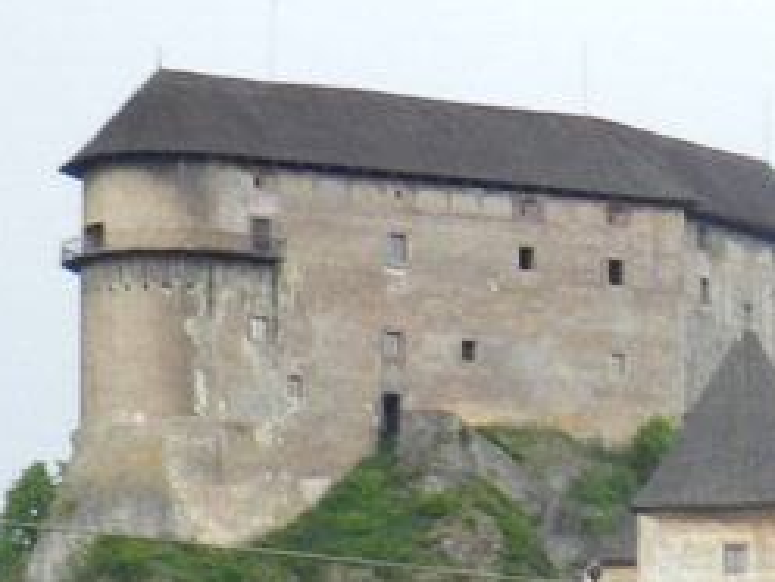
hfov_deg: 4.2
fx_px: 10612
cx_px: 1062
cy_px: 1017
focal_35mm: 474
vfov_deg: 3.1
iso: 160
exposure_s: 1/250
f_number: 4.8
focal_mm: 20.5
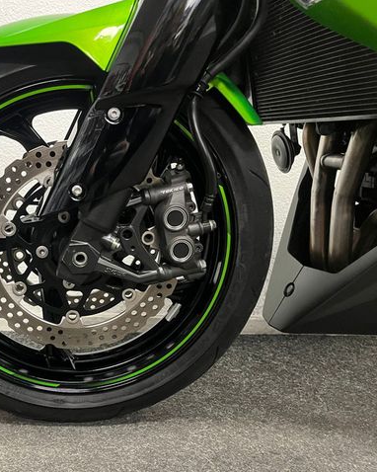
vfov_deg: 52.9
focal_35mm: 34
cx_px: 69
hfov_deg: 41.3
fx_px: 475
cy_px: 236
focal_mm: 5.1
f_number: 1.6
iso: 500
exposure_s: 1/50
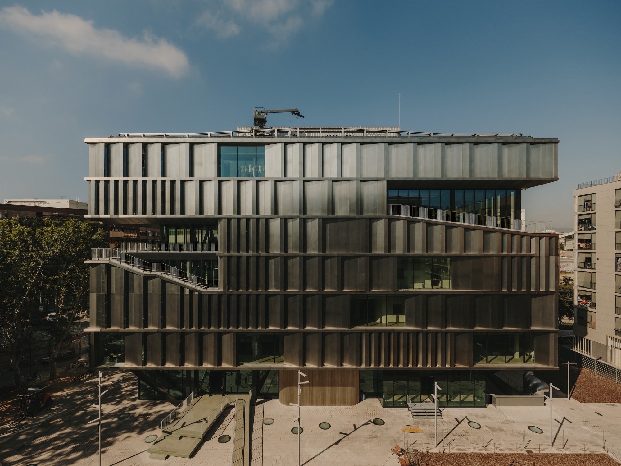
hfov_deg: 94.5
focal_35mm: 16
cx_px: 310
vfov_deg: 78.1
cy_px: 233
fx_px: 287
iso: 500
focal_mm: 20.3
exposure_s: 1/1700
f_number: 8
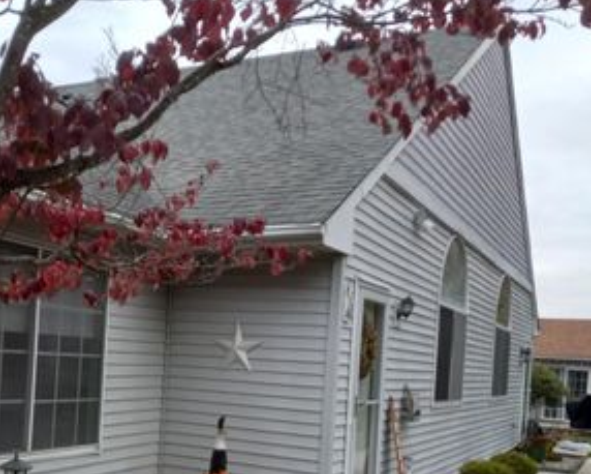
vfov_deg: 31.9
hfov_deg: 39.1
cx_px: 136
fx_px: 805
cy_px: 382
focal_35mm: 46
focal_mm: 3.94
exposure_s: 1/120
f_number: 1.8
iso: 64
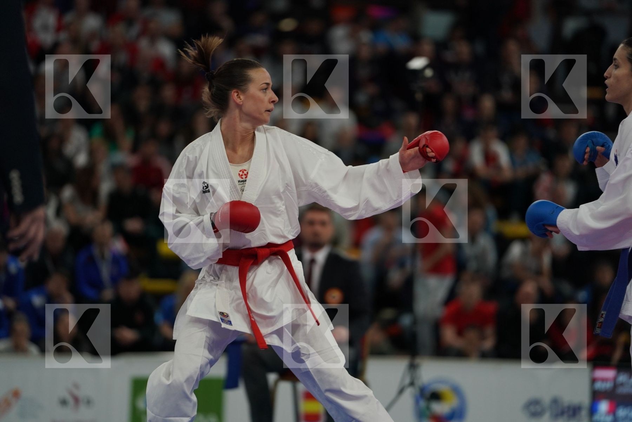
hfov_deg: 10.3
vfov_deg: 6.9
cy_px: 211
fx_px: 3511
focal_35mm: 200
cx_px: 316
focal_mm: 200
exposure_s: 1/1000
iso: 1250
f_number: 2.8
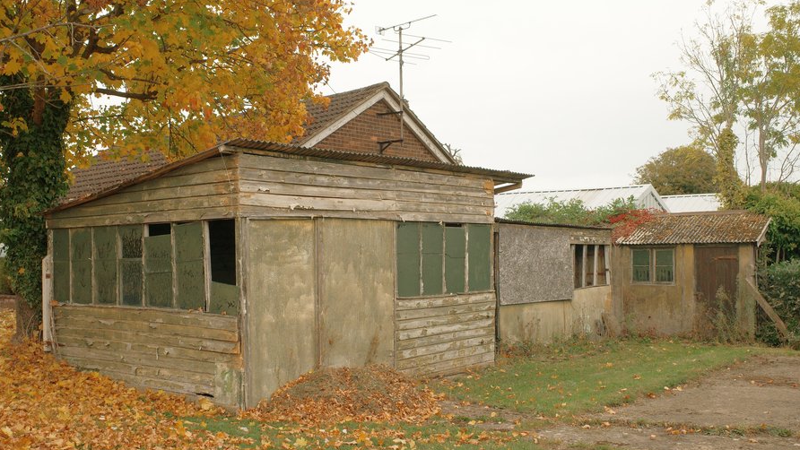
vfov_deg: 32.0
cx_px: 402
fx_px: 785
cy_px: 239
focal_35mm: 37
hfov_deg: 54.0
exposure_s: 1/320
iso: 200
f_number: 4.5
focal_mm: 18.3
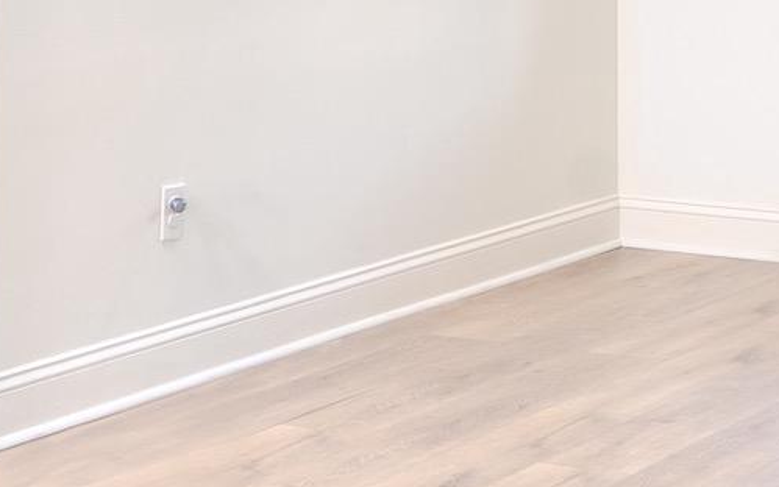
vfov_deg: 9.2
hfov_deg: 14.6
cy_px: -258
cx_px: 963
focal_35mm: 138
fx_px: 2930
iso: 100
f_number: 8
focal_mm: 22
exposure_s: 1/200
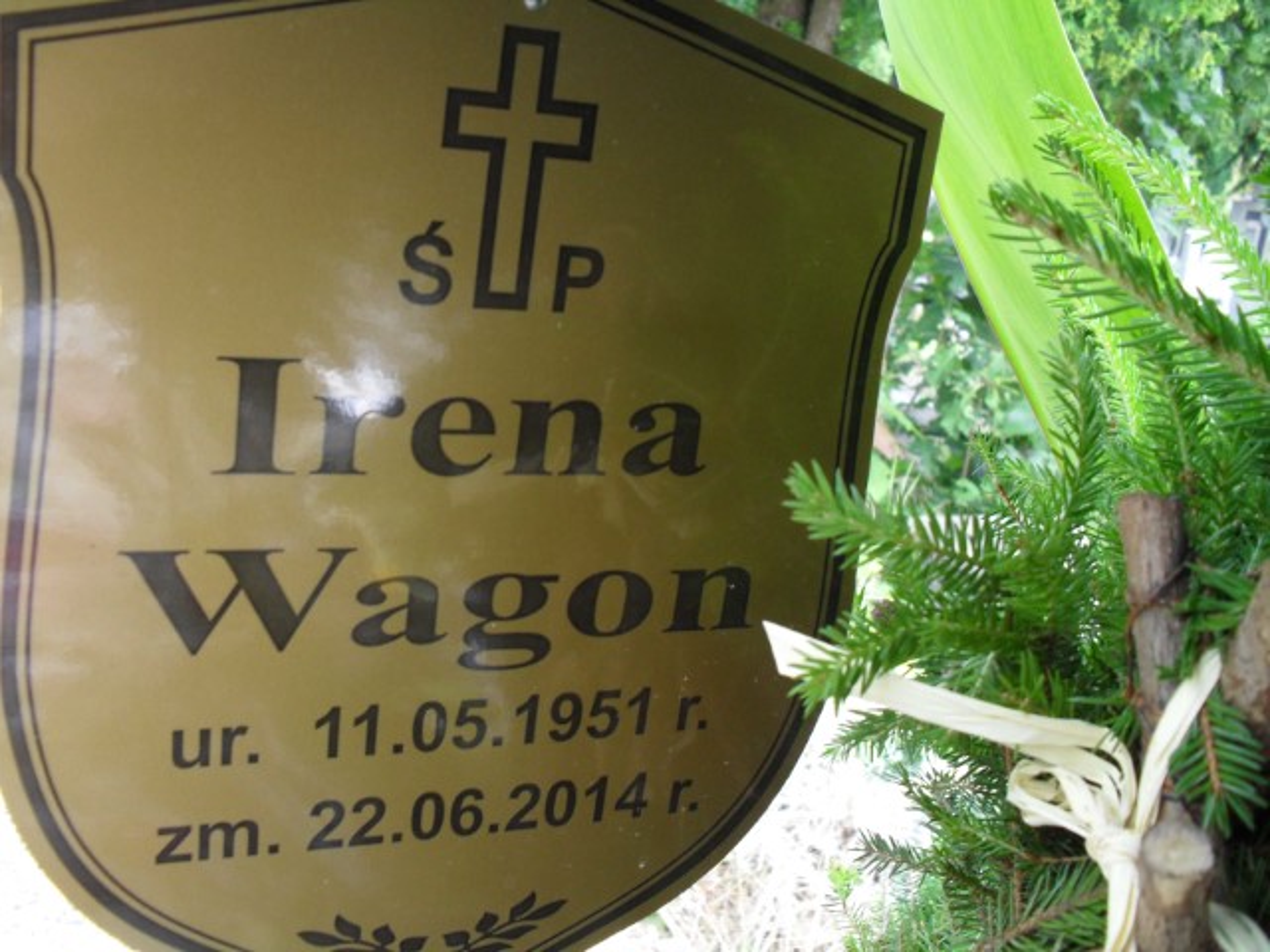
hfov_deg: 52.6
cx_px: 635
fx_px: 1284
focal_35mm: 35
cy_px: 476
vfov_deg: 40.7
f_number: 3.2
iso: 100
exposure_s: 1/60
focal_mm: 6.3
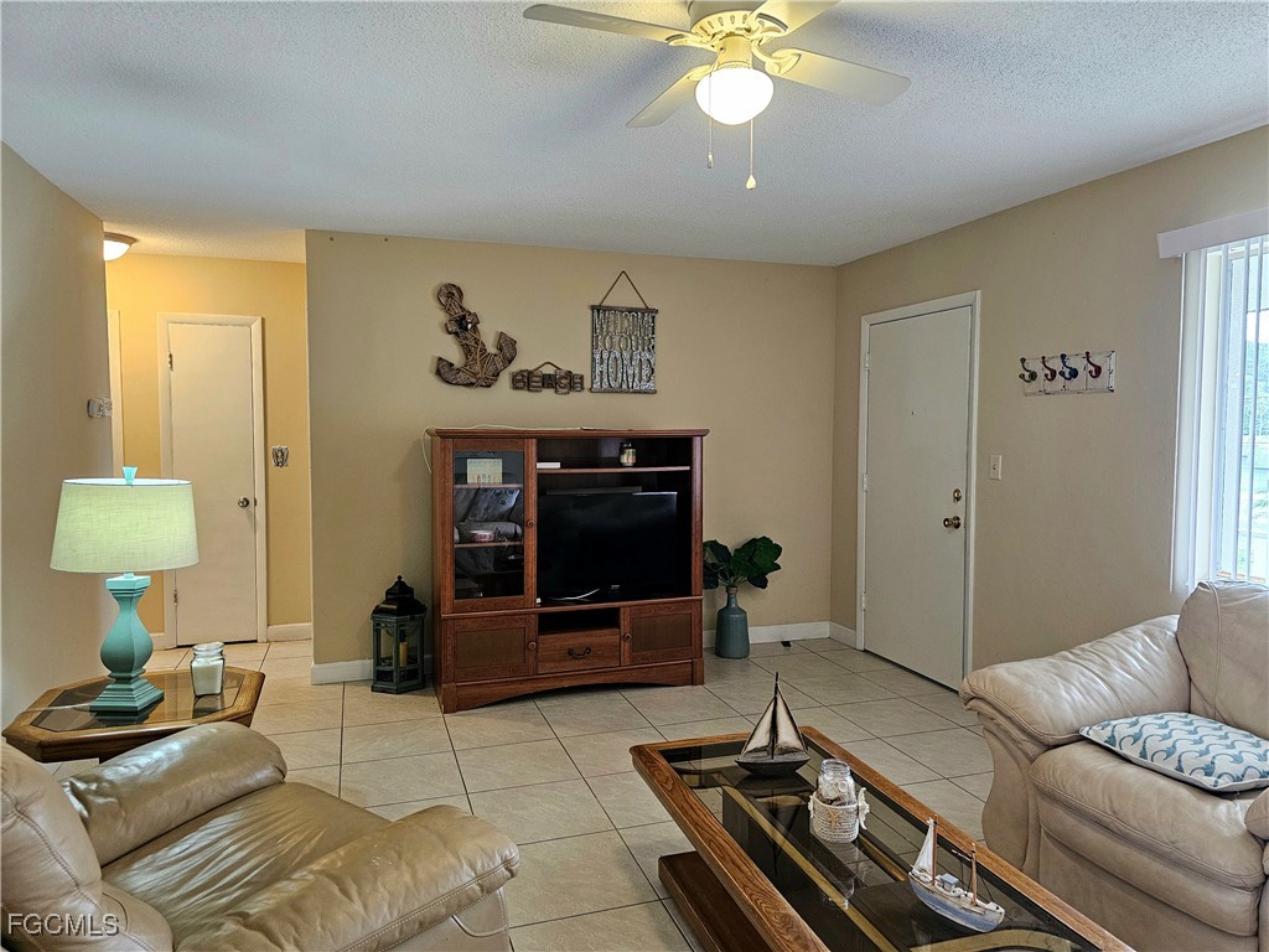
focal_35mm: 23
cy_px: 476
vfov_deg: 58.9
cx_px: 634
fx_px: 843
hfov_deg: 73.9
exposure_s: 1/120
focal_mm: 6.3
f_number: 1.7
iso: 500
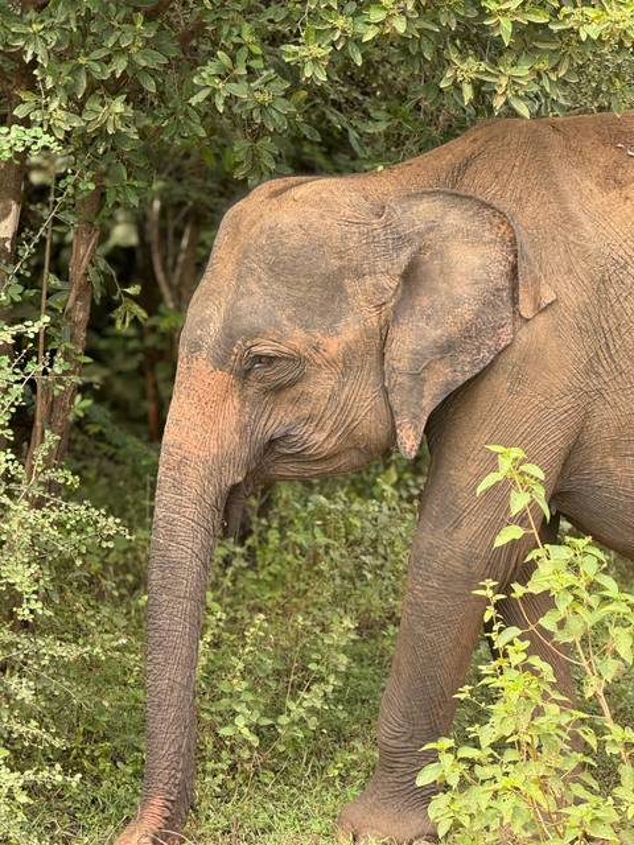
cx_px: 317
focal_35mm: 120
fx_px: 2930
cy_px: 422
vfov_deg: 16.4
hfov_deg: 12.3
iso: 50
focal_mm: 15.66
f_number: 2.8
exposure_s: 1/140
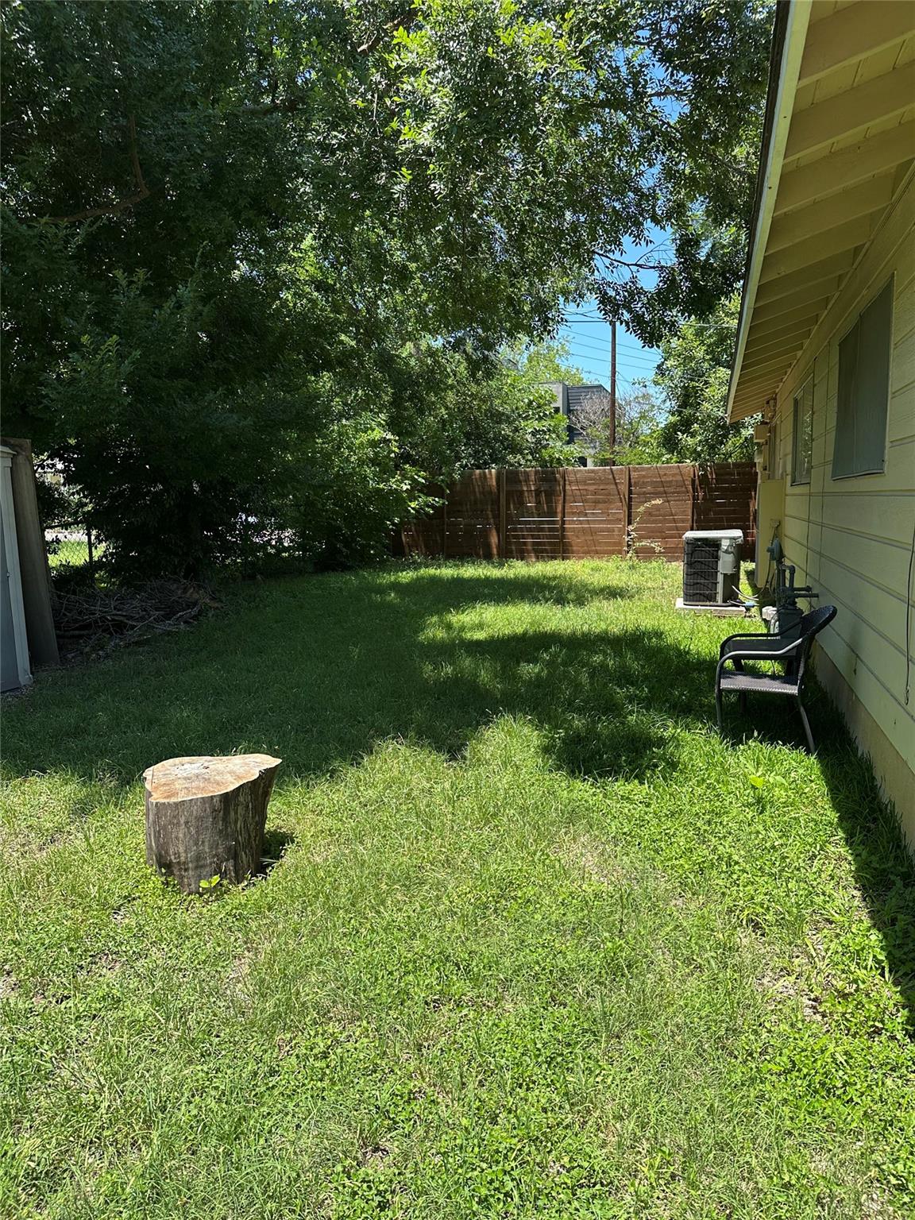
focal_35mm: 24
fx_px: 846
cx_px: 458
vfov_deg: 71.6
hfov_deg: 56.8
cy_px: 610
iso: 80
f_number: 1.78
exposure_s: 1/1272
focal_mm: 6.86
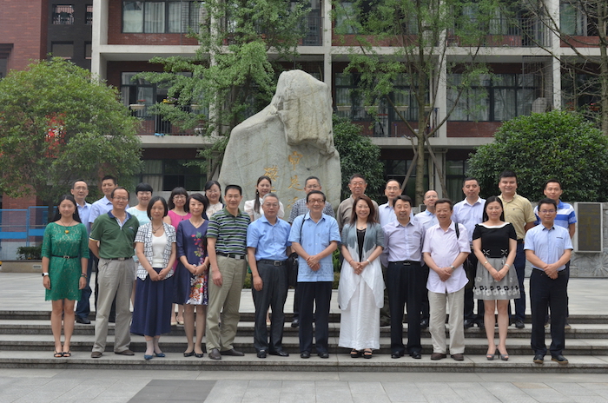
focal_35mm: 44
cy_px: 202
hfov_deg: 45.0
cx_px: 304
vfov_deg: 30.7
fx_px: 733
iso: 640
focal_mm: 29
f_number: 13
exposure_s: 1/160
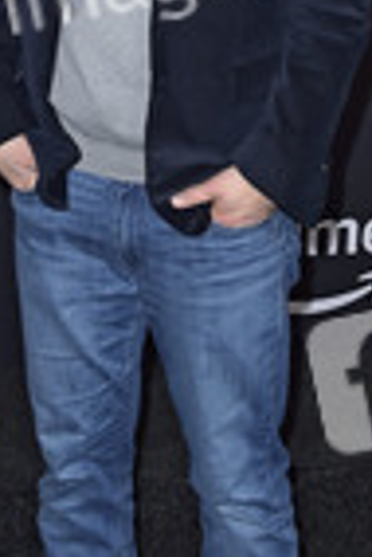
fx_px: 1964
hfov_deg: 10.8
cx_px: 155
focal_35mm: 127
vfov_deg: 16.1
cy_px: 165
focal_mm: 45
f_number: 6.3
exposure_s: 1/250
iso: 400
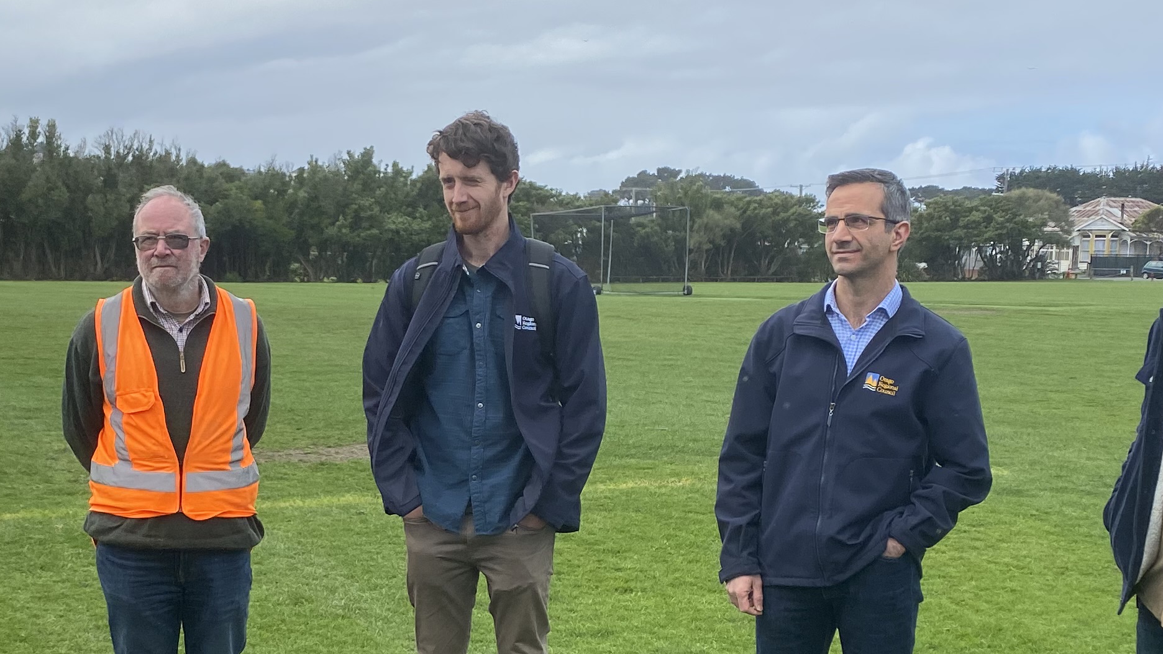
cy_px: 530
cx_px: 432
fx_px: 1881
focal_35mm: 61
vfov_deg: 19.5
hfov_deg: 34.2
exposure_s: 1/1779
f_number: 1.8
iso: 32
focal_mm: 4.25
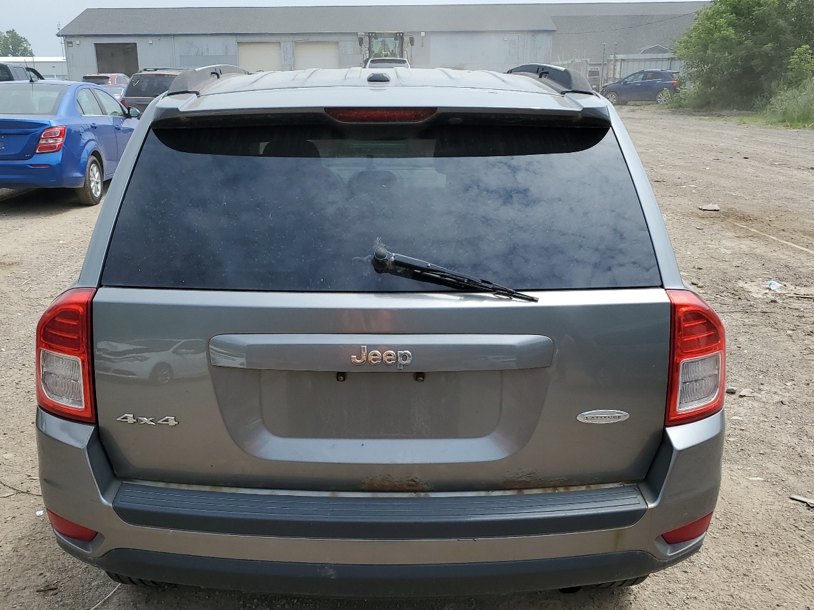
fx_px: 776
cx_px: 370
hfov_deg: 55.3
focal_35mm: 33
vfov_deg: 42.9
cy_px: 337
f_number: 1.5
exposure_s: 1/2500
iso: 50
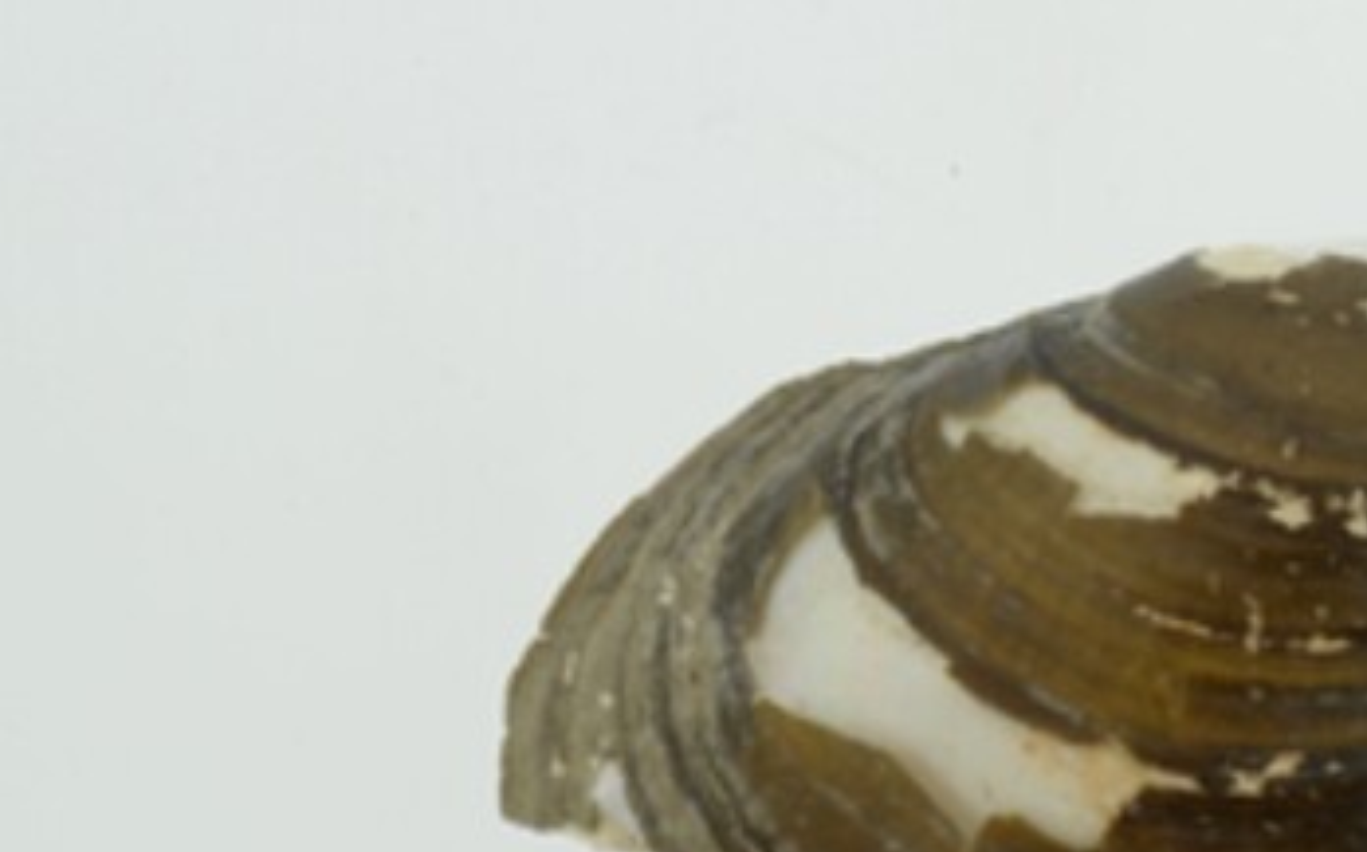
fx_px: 7856
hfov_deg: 9.7
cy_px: 497
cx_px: 1917
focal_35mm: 211
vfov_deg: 6.2
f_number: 32
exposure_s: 1/10
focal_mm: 60
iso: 100
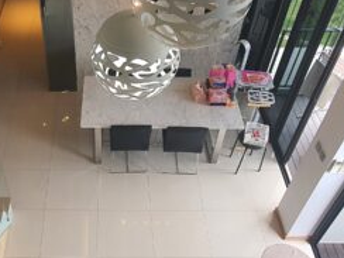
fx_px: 407
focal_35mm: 41
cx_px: 118
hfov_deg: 45.2
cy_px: 176
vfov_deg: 34.7
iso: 50
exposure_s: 1/50
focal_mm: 1.8
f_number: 2.2
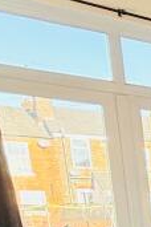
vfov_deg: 20.9
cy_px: 308
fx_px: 547
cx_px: 494
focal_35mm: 87
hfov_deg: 10.0
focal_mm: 2.22
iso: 64
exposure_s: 1/123
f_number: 2.2
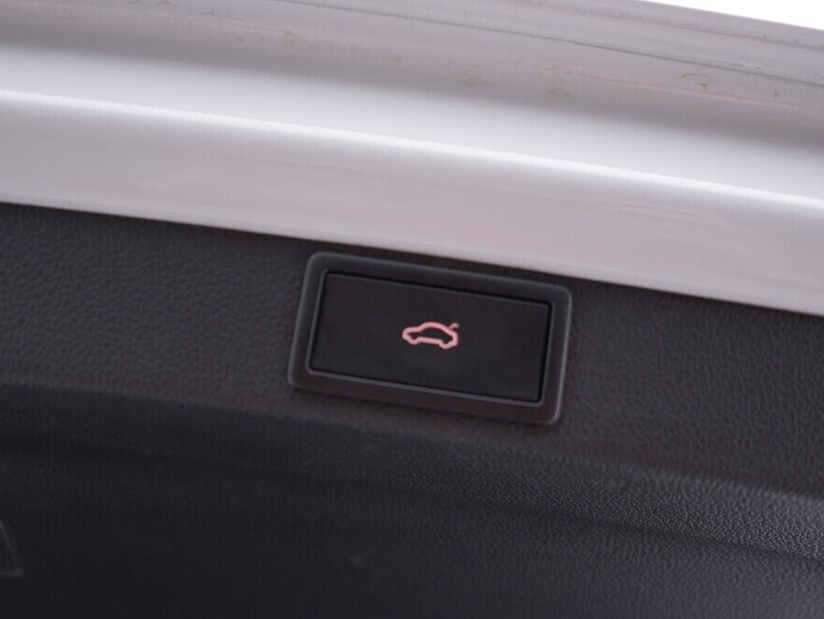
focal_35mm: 40
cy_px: 310
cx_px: 426
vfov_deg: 36.0
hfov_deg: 46.8
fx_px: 952
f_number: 2.8
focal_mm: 24
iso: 125
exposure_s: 1/40
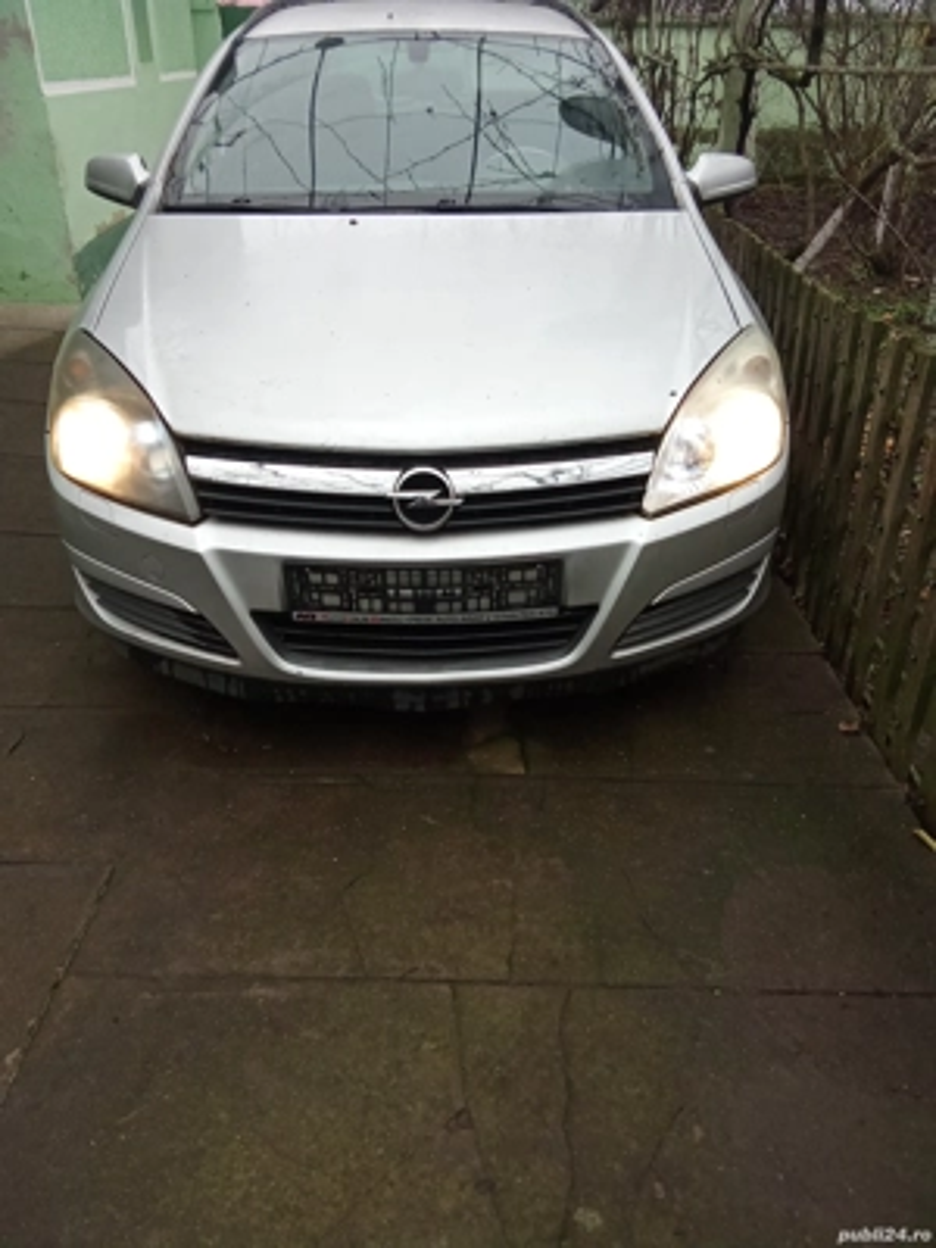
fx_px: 1009
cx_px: 468
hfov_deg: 49.7
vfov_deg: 63.4
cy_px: 624
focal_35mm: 28
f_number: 2
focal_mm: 2.78
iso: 100
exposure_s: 1/100
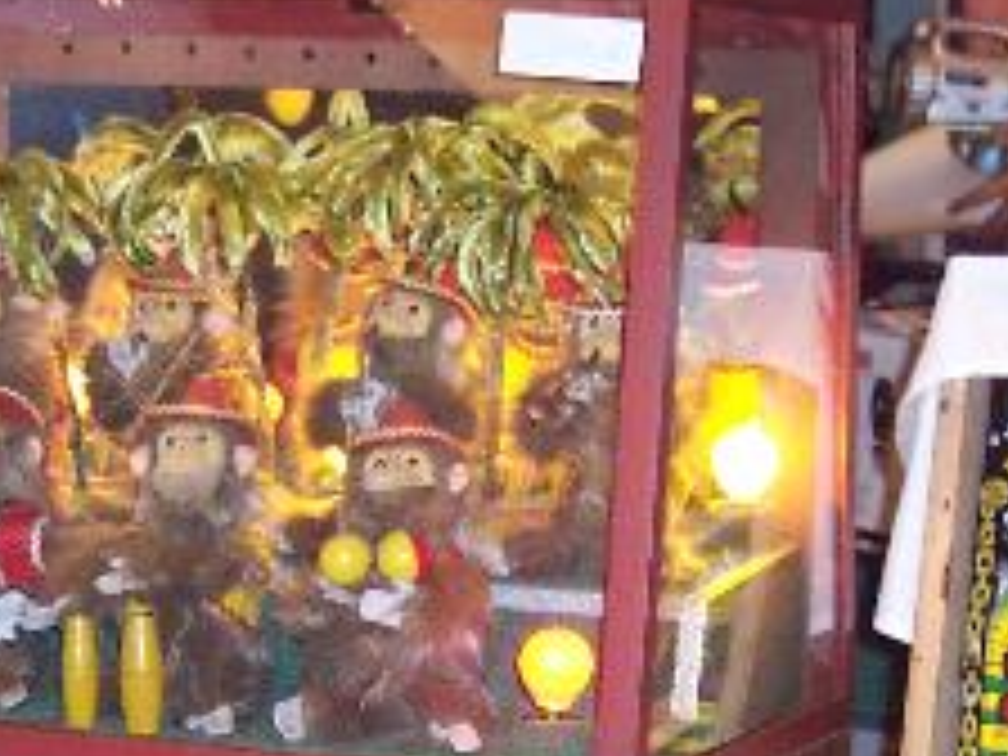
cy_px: 801
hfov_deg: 17.1
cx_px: 488
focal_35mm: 115
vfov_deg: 12.7
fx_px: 3349
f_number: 2.8
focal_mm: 8
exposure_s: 1/30
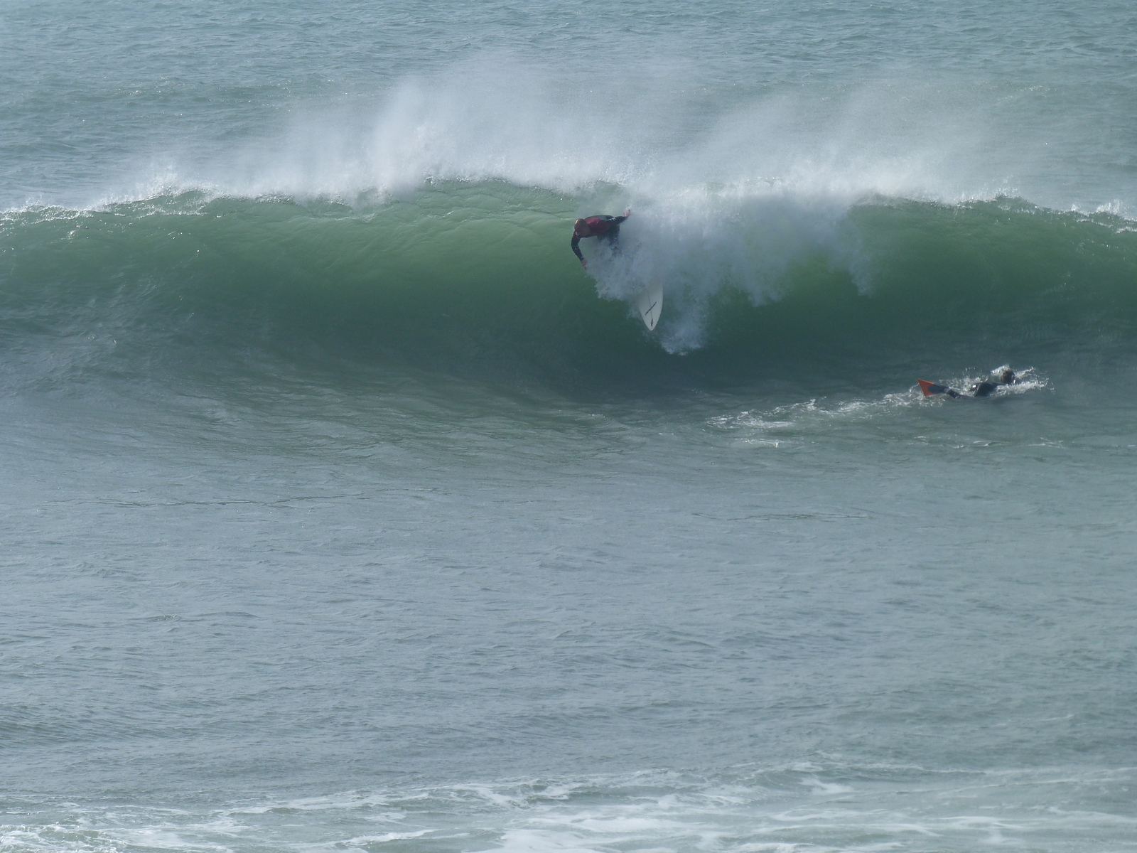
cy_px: 426
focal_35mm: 278
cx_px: 568
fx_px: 9131
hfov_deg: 7.1
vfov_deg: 5.3
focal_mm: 50
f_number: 5.6
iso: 80
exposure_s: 1/640
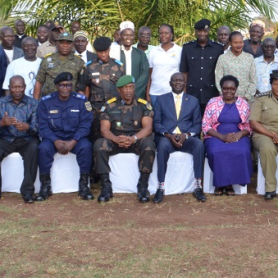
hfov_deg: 26.0
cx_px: 179
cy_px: 80
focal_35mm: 66
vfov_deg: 25.9
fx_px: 600
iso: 800
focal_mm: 22
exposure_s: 1/200
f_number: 10
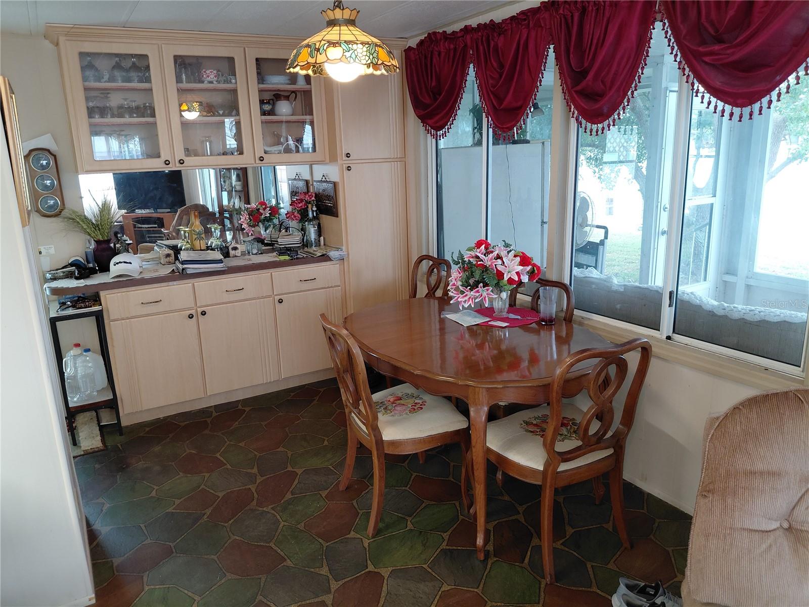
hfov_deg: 69.4
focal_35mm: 25
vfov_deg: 54.9
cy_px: 304
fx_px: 584
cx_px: 404
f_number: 1.8
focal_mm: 4.69
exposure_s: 1/60
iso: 250
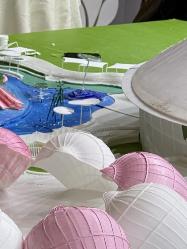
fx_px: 887
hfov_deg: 12.0
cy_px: 203
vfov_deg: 15.9
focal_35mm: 123
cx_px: 21
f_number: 1.78
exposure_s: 1/100
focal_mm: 6.76
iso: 64
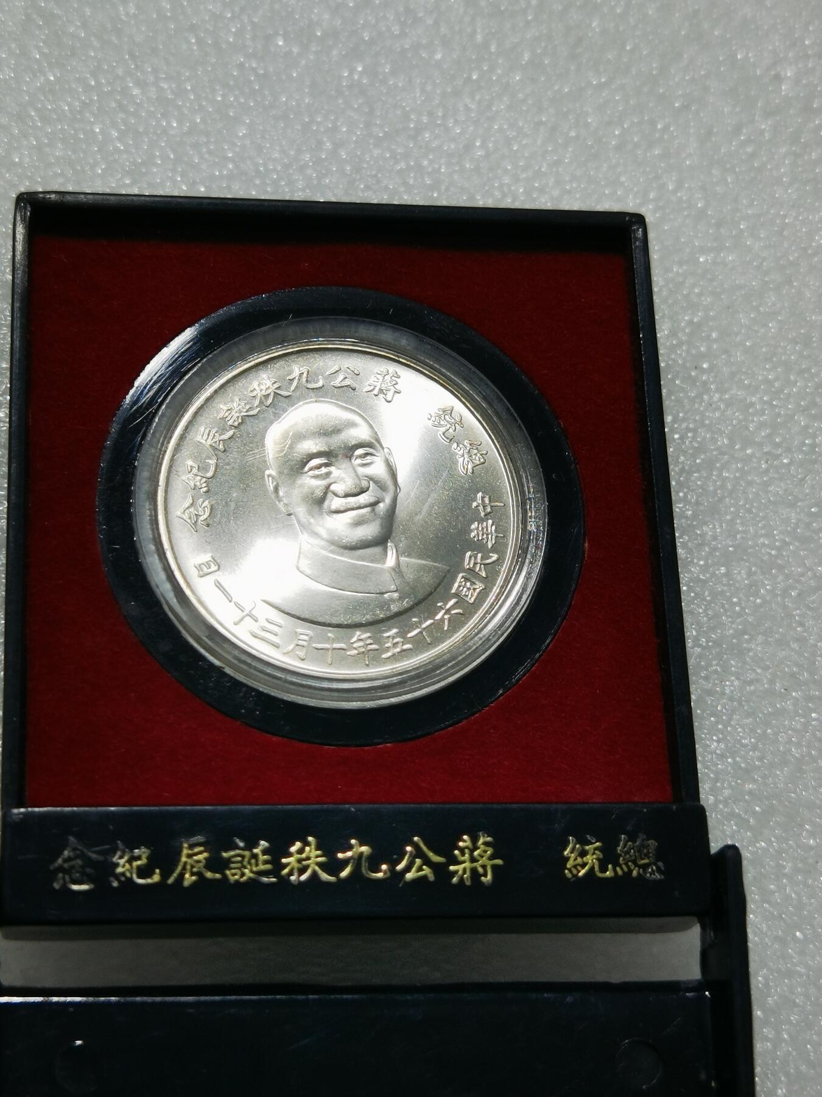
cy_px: 548
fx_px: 1805
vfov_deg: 33.8
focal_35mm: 57
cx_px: 411
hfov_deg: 25.7
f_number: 1.9
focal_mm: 6.67
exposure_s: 1/149
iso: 50
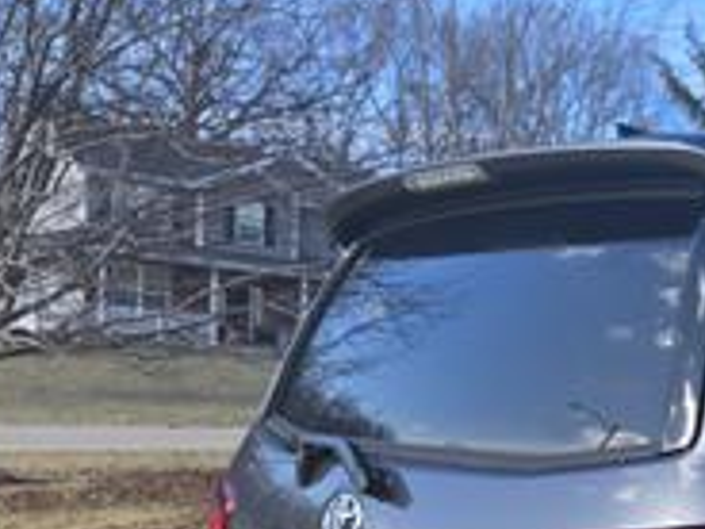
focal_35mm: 63
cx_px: 920
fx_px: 1283
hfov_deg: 26.1
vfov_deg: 22.3
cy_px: 548
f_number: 1.8
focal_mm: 5.4
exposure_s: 1/472
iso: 25
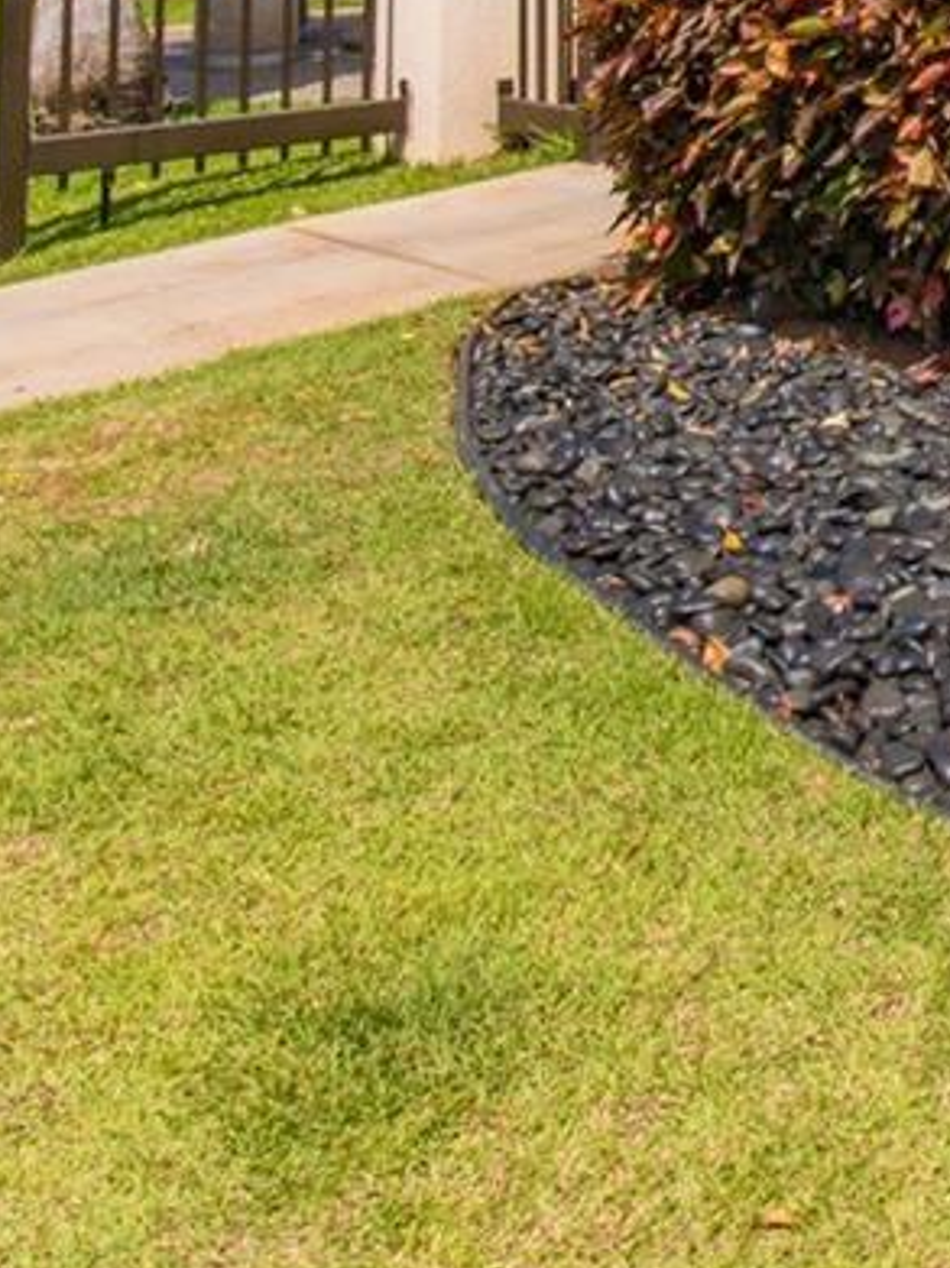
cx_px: 1595
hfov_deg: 19.8
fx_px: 2160
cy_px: -237
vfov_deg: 28.6
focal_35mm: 59
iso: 110
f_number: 16
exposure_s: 1/200
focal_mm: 15
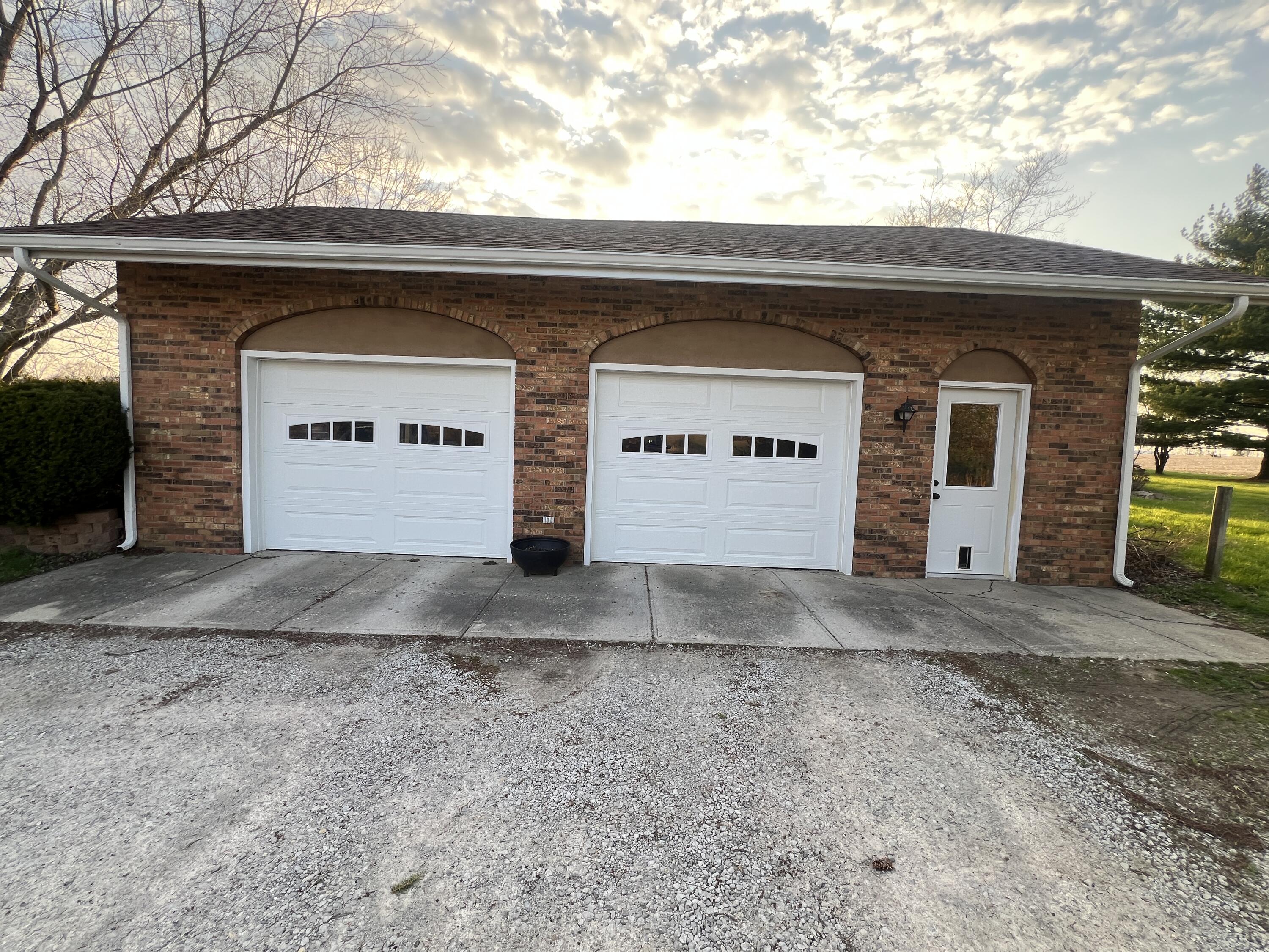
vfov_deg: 89.9
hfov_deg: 106.2
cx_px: 634
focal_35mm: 13
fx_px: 477
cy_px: 476
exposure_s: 1/159
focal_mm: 1.57
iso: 32
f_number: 1.8
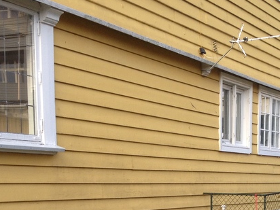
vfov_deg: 16.3
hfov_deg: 22.3
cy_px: 254
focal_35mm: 87
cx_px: 214
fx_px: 704
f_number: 2.4
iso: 64
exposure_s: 1/120
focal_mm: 4.28
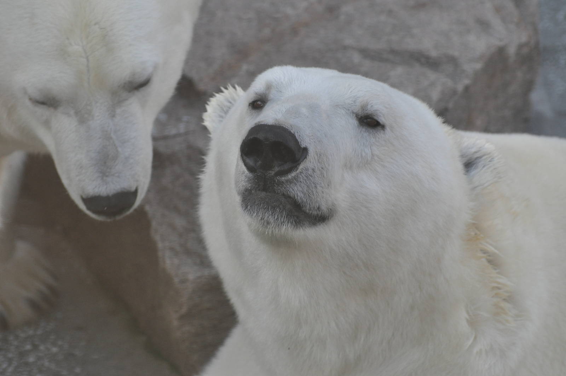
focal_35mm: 270
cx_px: 283
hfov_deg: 7.6
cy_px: 188
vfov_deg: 5.1
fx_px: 4240
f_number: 5
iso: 800
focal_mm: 180
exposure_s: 1/640
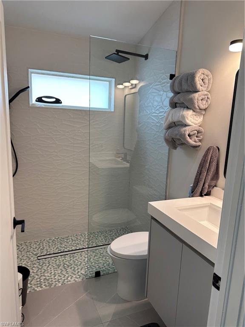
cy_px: 164
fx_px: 226
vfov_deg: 71.6
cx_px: 122
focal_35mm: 24
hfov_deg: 56.8
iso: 100
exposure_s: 1/120
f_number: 1.78
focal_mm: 6.86
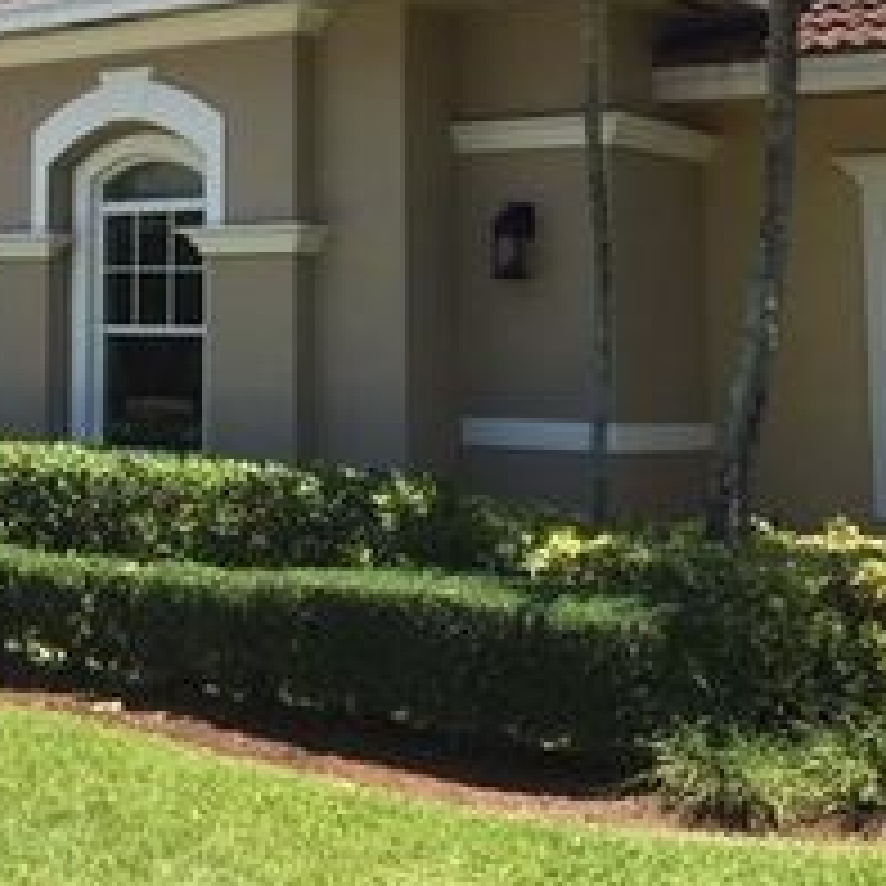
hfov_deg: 25.5
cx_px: 49
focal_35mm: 65
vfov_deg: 25.8
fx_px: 1882
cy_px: 115
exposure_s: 1/962
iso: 25
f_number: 2.2
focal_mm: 4.15
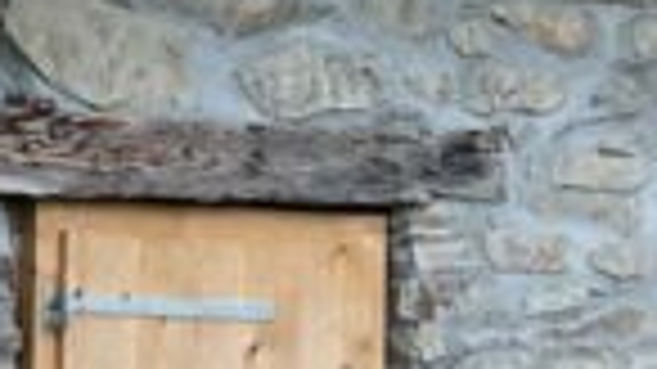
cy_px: 382
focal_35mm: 208
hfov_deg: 10.2
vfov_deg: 5.8
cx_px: -122
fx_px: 3622
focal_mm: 3
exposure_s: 1/120
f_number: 1.8
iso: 20
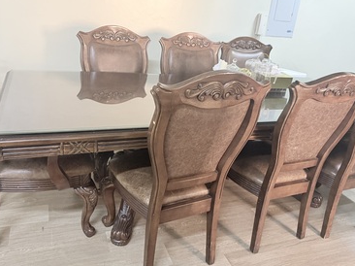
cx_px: 181
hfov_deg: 60.0
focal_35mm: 30
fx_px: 307
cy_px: 123
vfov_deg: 46.7
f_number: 1.78
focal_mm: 6.76
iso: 640
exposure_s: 1/40
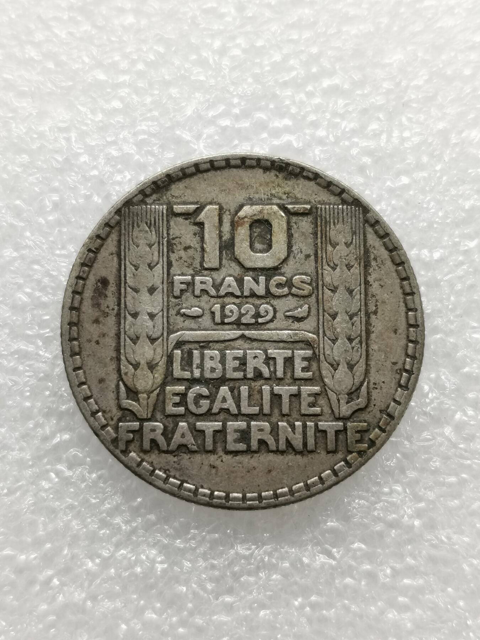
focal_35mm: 65
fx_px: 1202
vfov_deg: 29.8
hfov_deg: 22.6
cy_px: 320
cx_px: 240
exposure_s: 1/100
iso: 100
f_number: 1.6
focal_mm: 5.56
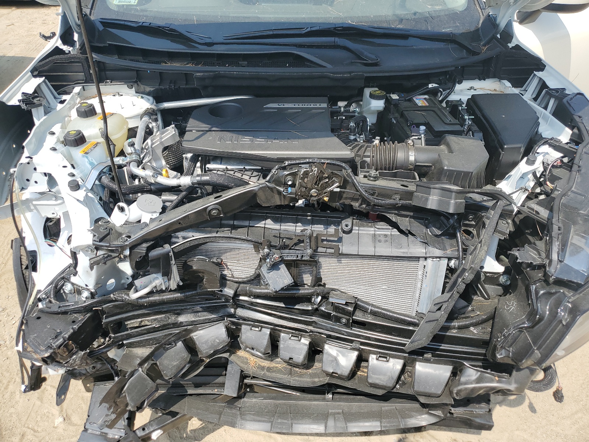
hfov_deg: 67.3
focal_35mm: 26
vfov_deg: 53.1
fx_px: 442
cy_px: 221
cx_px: 294
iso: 50
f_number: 1.5
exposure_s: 1/2500
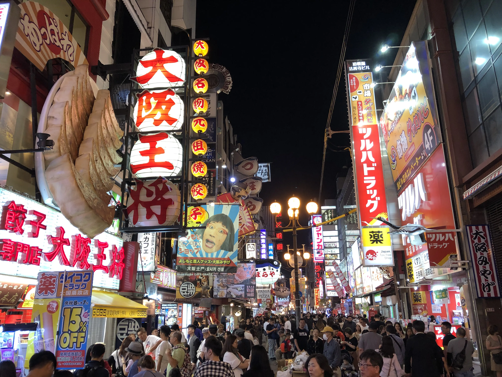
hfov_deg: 63.4
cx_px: 251
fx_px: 406
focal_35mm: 28
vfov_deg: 49.7
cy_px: 188
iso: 40
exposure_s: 1/30
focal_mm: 4
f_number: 1.8
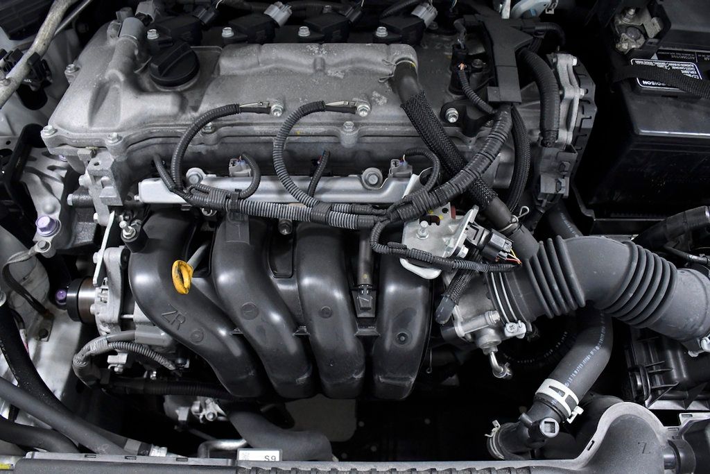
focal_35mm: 27
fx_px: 533
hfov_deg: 67.4
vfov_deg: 47.9
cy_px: 237
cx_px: 355
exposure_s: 1/160
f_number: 6.3
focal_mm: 18
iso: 2500
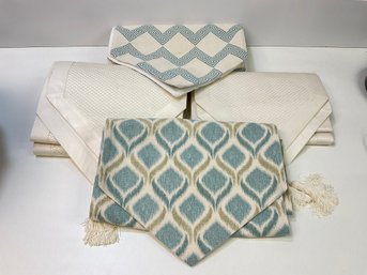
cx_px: 184
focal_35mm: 29
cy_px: 138
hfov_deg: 61.7
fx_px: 307
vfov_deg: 48.2
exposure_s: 1/120
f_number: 1.8
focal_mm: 3
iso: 50
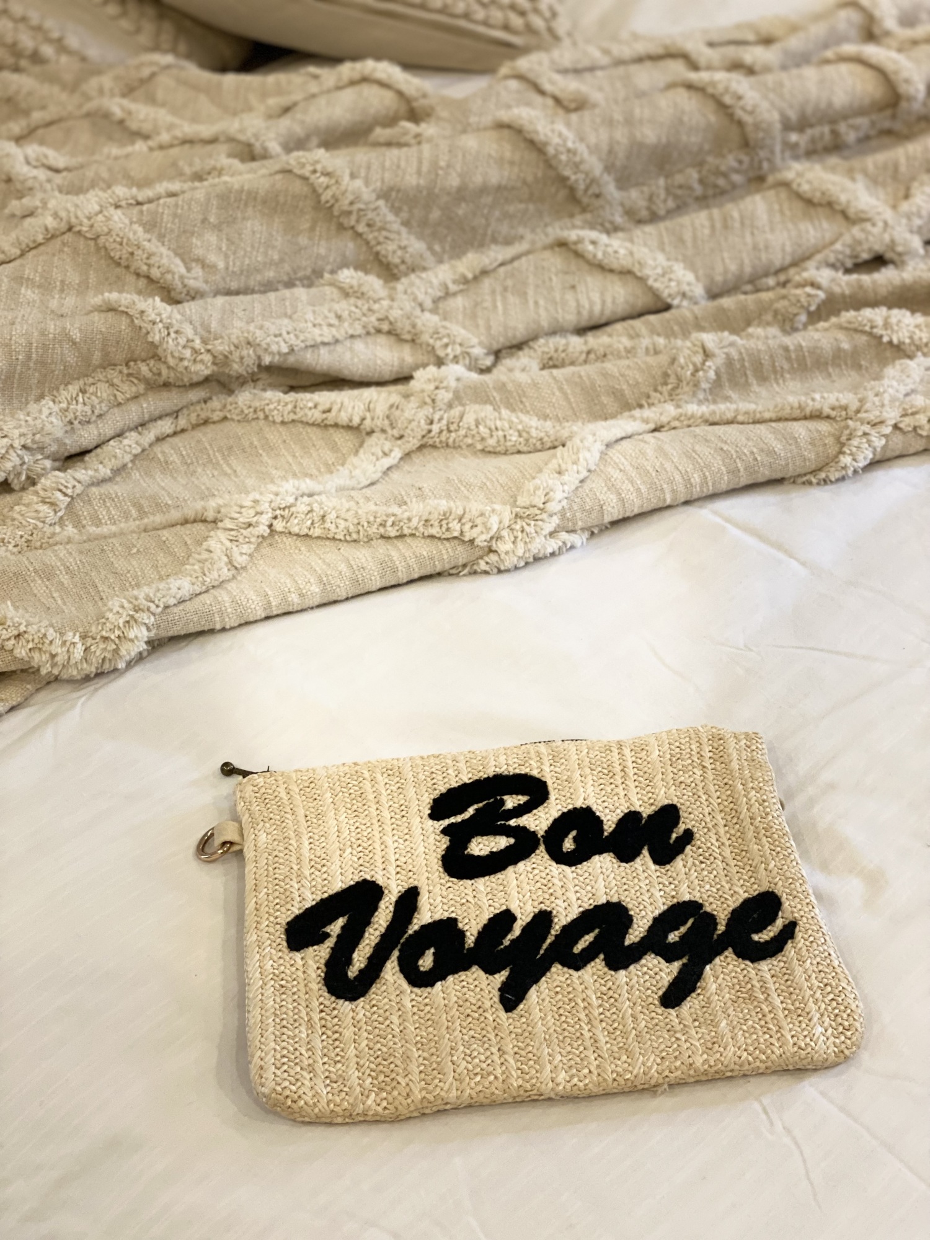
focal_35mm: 52
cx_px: 465
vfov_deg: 36.8
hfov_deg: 28.0
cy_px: 620
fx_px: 1863
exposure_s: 1/40
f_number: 2
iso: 200
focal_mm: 6
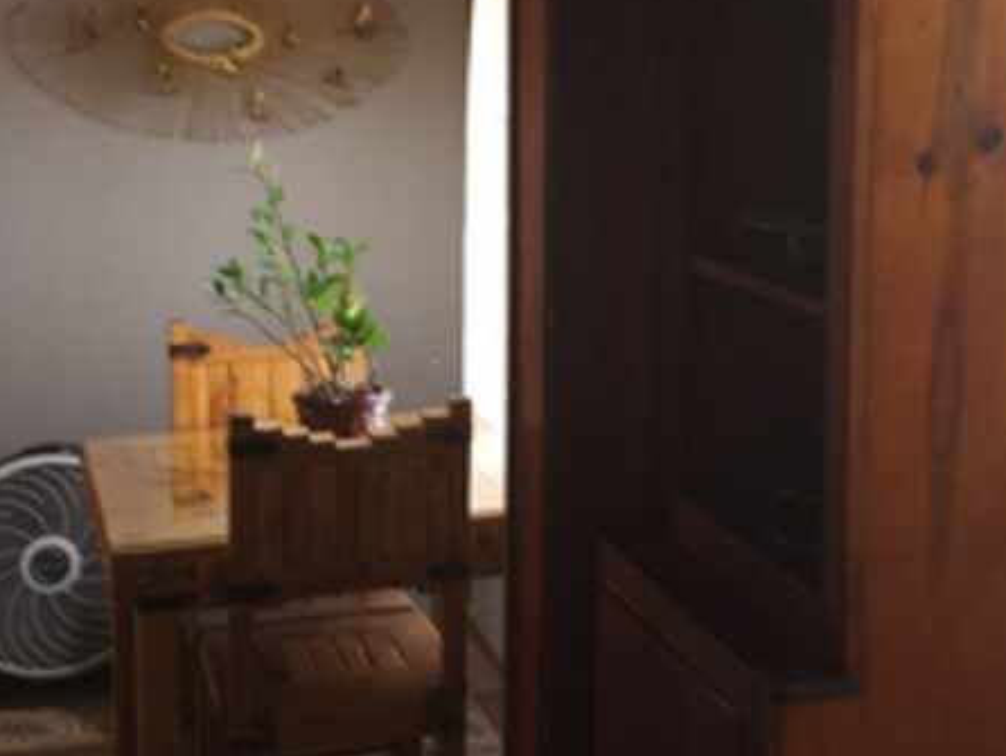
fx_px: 1919
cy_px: 201
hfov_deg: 29.3
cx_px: 607
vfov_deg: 22.1
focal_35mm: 66
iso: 12
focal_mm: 6.4
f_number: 1.8
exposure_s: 1/2
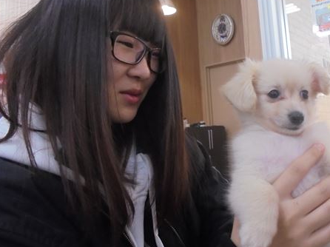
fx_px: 333
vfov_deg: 40.2
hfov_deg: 51.8
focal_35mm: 35
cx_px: 218
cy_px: 85
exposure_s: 1/30
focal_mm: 4.6
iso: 320
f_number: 3.5
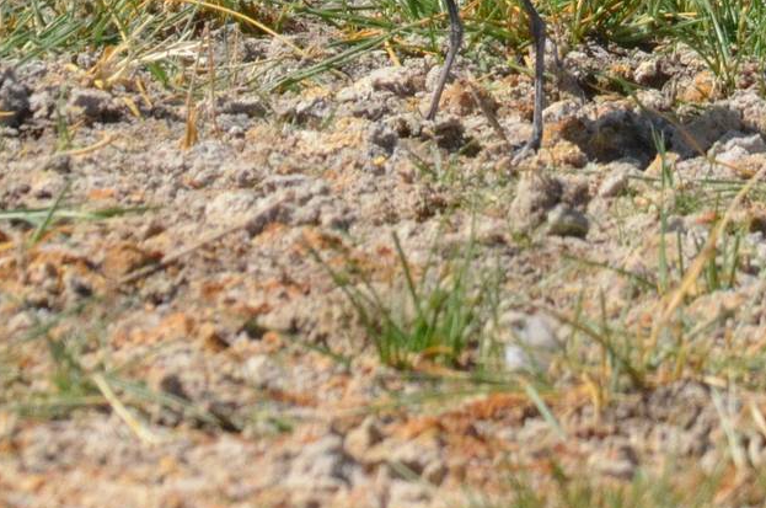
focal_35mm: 1926
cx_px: -32
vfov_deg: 0.7
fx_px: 40907
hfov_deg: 1.1
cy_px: 15
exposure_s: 1/2500
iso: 2500
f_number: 13
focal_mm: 500
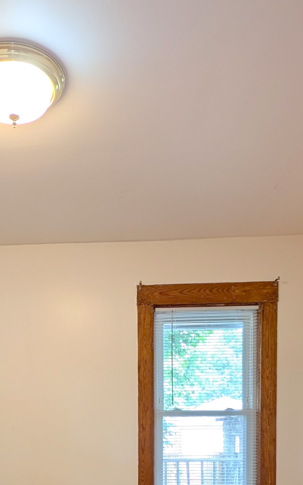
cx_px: 81
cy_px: 443
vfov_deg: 52.0
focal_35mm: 32
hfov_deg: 38.5
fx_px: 423
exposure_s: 1/24
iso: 37
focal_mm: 2.23
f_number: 1.95
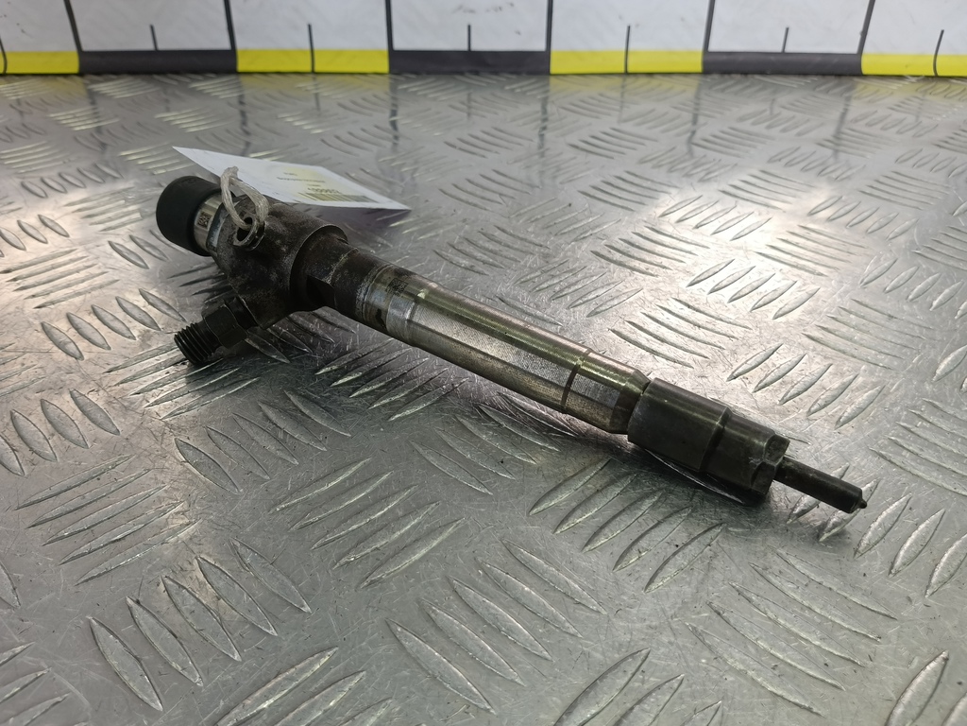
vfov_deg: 51.4
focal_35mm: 27
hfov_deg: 65.3
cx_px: 484
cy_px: 363
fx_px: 754
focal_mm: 4.11
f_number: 1.6
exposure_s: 1/100
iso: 96
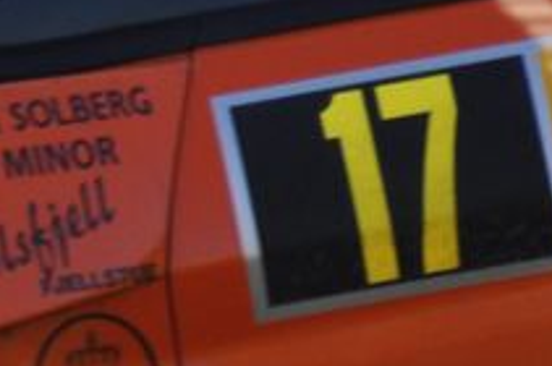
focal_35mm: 1196
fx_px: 18307
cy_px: -39
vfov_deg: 1.1
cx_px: -756
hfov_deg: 1.7
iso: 220
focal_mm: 105
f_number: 5.6
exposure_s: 1/500
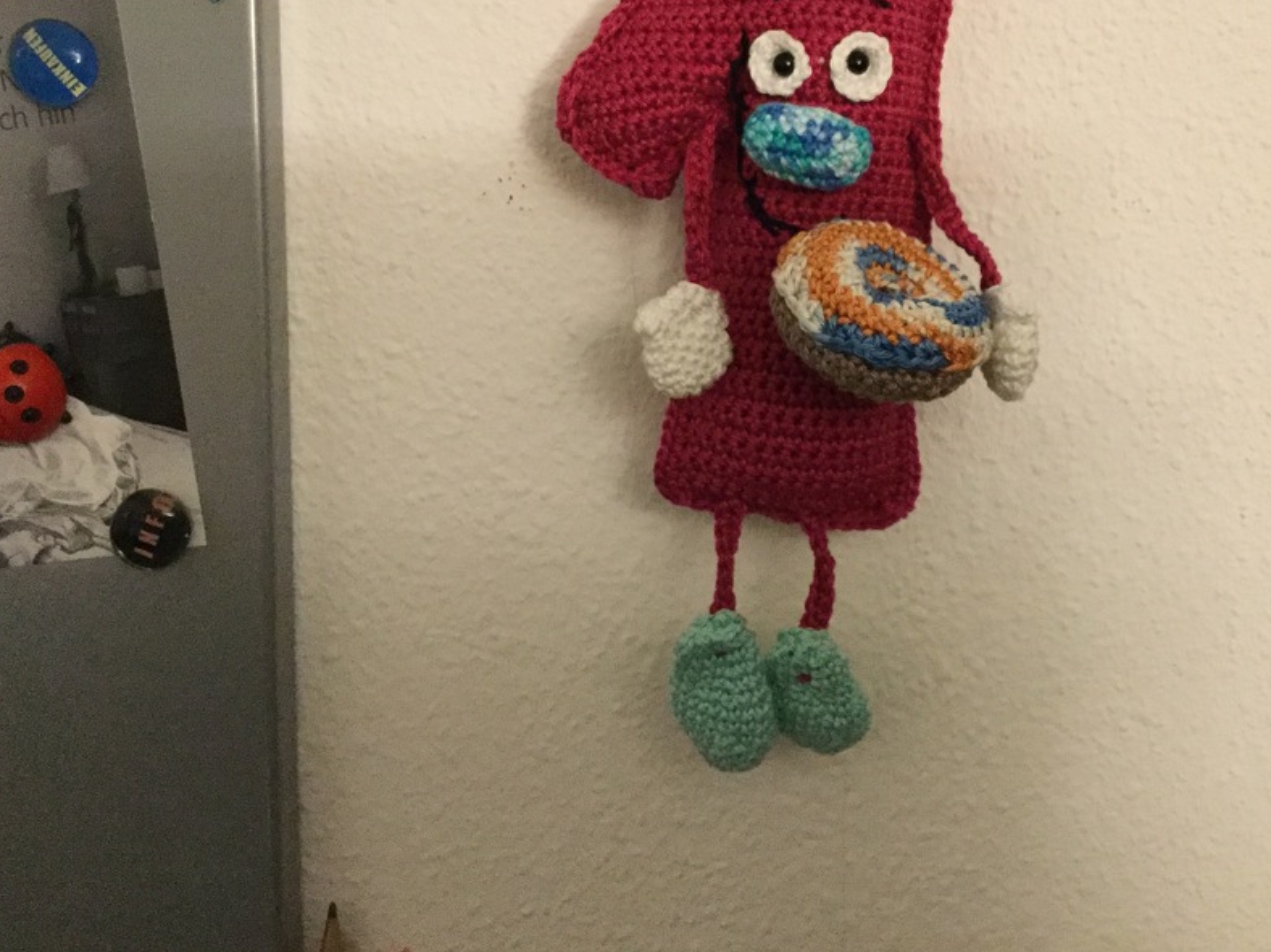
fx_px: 1541
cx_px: 812
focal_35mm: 42
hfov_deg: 44.4
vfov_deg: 34.0
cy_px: 308
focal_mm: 3.3
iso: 320
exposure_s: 1/17
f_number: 2.4
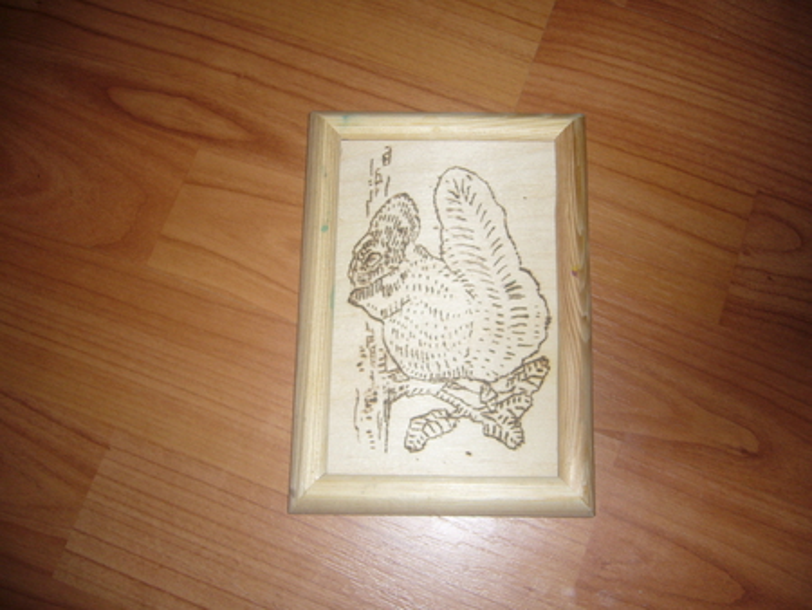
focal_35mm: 35
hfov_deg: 52.6
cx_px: 406
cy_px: 305
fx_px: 821
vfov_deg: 40.7
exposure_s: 1/60
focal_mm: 5.8
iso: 100
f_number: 2.8
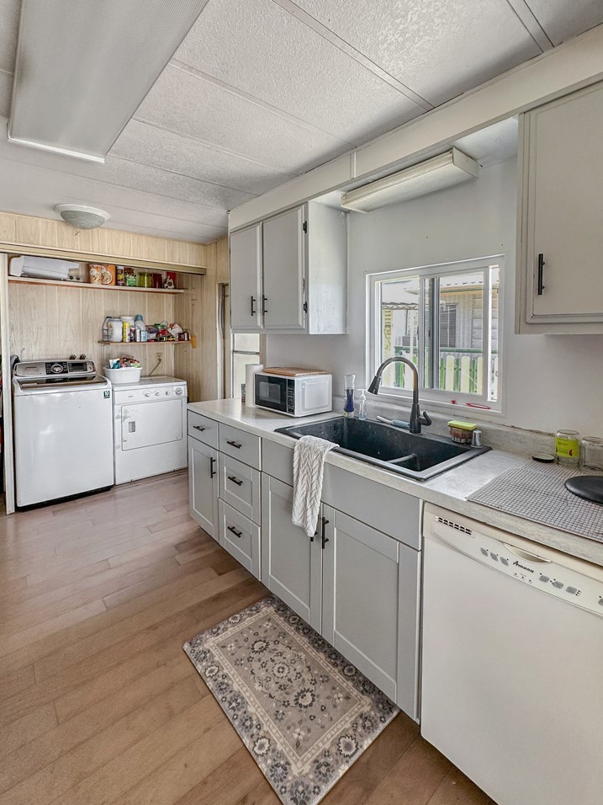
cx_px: 309
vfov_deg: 98.1
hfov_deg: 81.7
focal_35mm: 15
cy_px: 421
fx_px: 348
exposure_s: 1/100
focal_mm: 2.22
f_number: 2.2
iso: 125
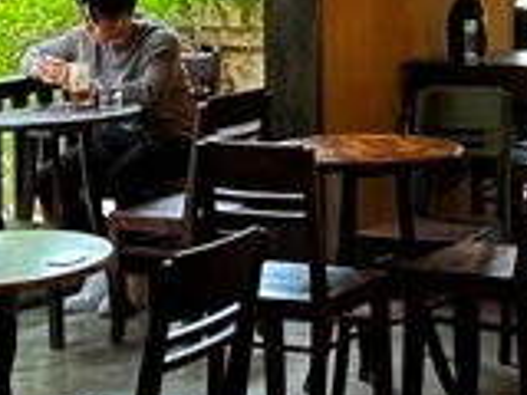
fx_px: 1827
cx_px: 392
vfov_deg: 11.9
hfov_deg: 16.3
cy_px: -151
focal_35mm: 120
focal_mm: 6.86
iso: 160
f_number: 1.78
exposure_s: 1/100
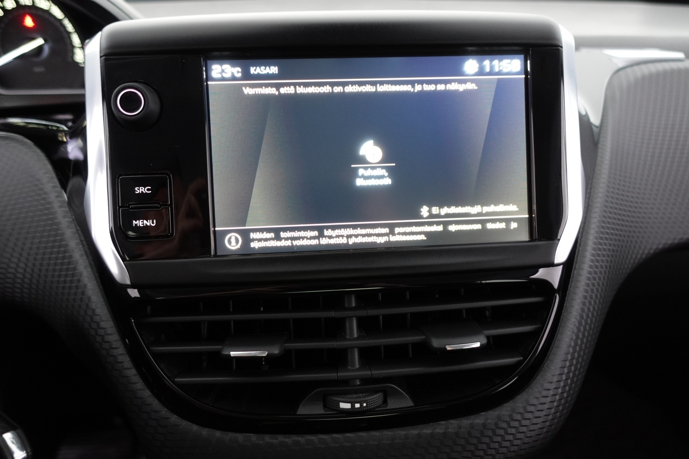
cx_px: 344
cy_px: 230
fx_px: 459
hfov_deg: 73.7
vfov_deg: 53.1
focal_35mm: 24
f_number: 1.8
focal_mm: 9.4
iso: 640
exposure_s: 1/30
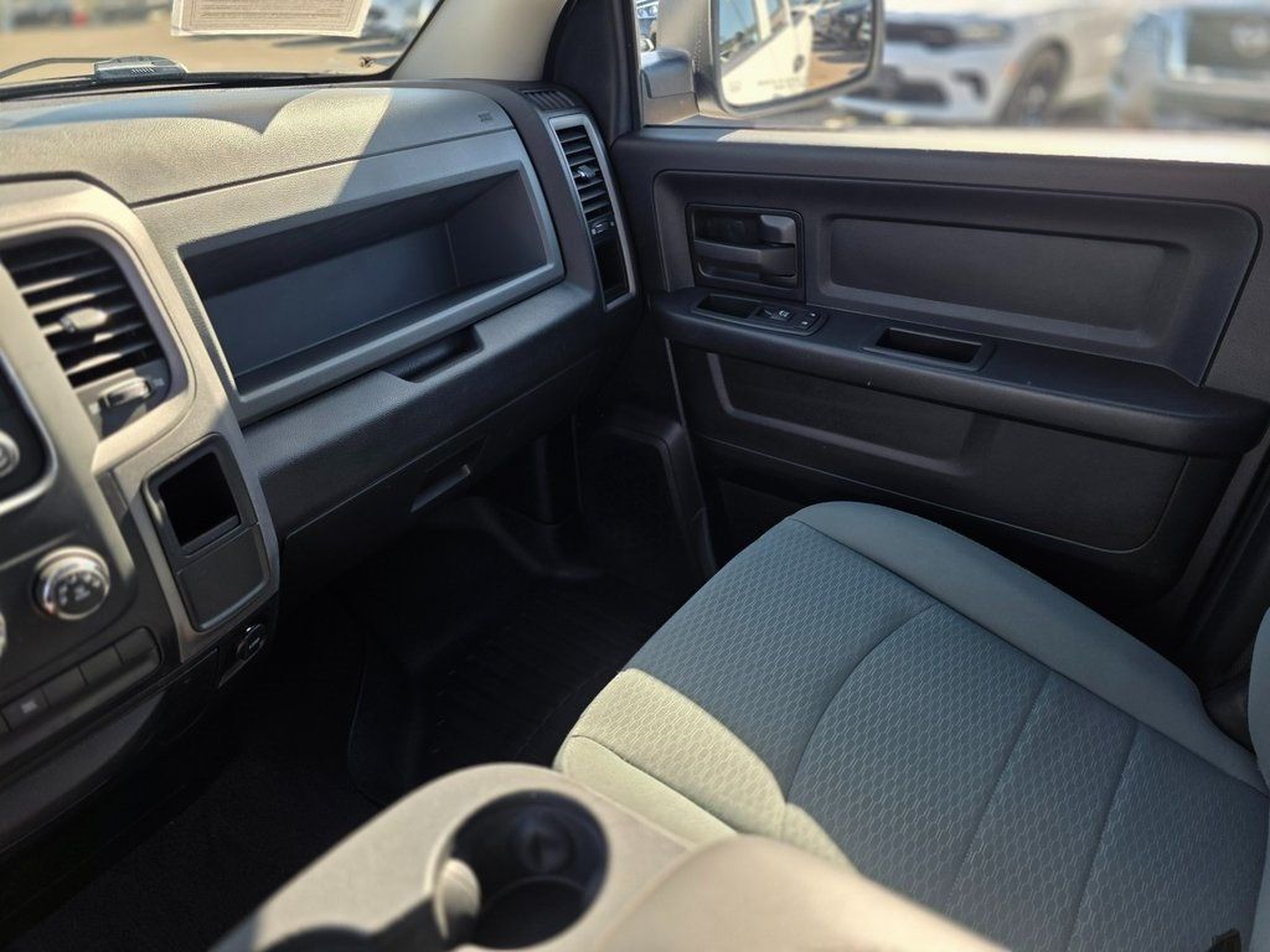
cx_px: 635
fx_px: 844
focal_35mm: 23
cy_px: 476
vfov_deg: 58.9
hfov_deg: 73.9
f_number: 1.7
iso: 50
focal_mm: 6.3
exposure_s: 1/359
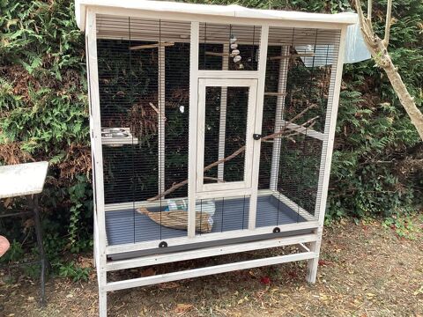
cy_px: 158
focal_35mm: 31
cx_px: 212
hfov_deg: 58.4
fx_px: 379
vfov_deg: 45.4
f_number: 2.4
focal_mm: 3.3
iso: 50
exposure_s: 1/60
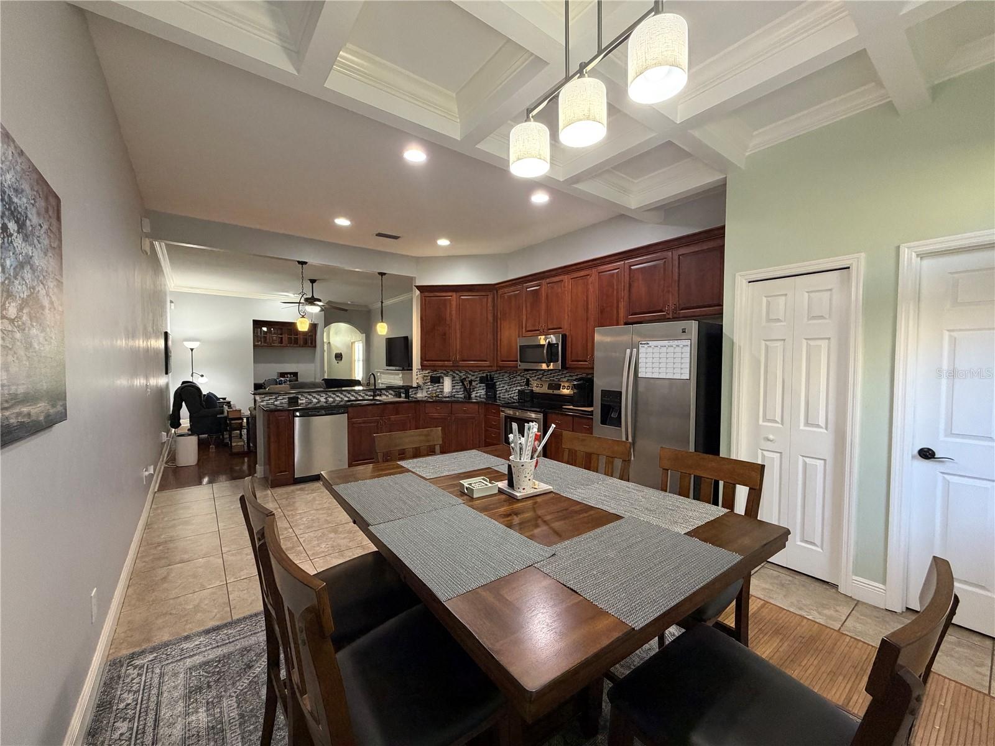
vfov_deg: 85.7
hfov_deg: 102.1
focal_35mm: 14
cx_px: 498
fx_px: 402
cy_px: 373
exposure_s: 1/60
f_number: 2.2
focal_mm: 2.22
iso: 320
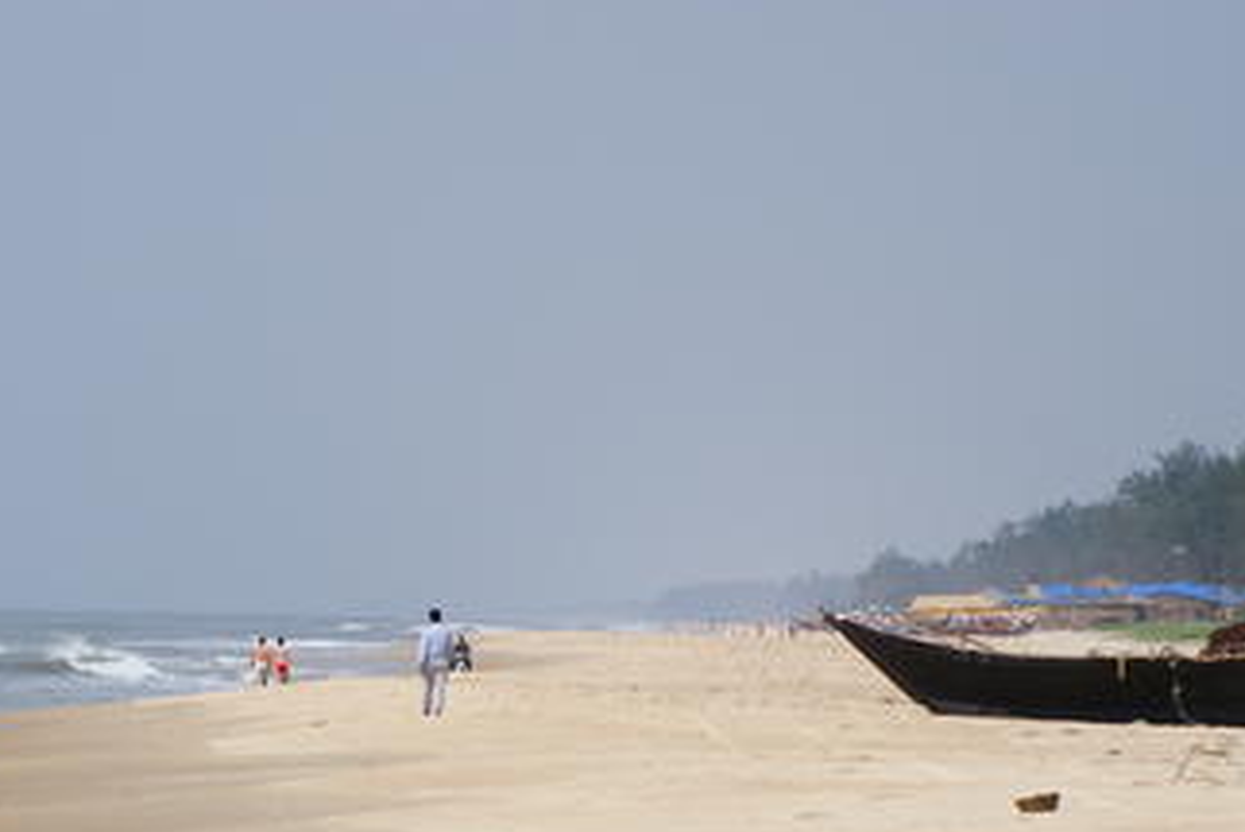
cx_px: 81
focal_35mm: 402
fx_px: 13908
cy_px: 774
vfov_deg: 3.4
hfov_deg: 5.1
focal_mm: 135
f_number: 9
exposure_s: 1/1000
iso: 200
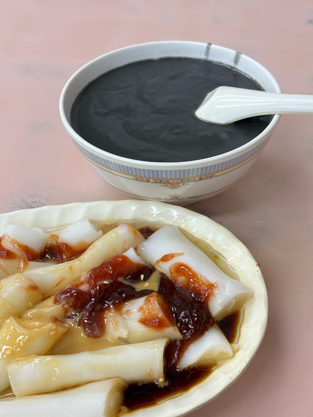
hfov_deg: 28.0
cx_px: 156
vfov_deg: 36.8
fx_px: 627
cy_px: 208
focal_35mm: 52
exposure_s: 1/50
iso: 64
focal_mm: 5.96
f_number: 1.6
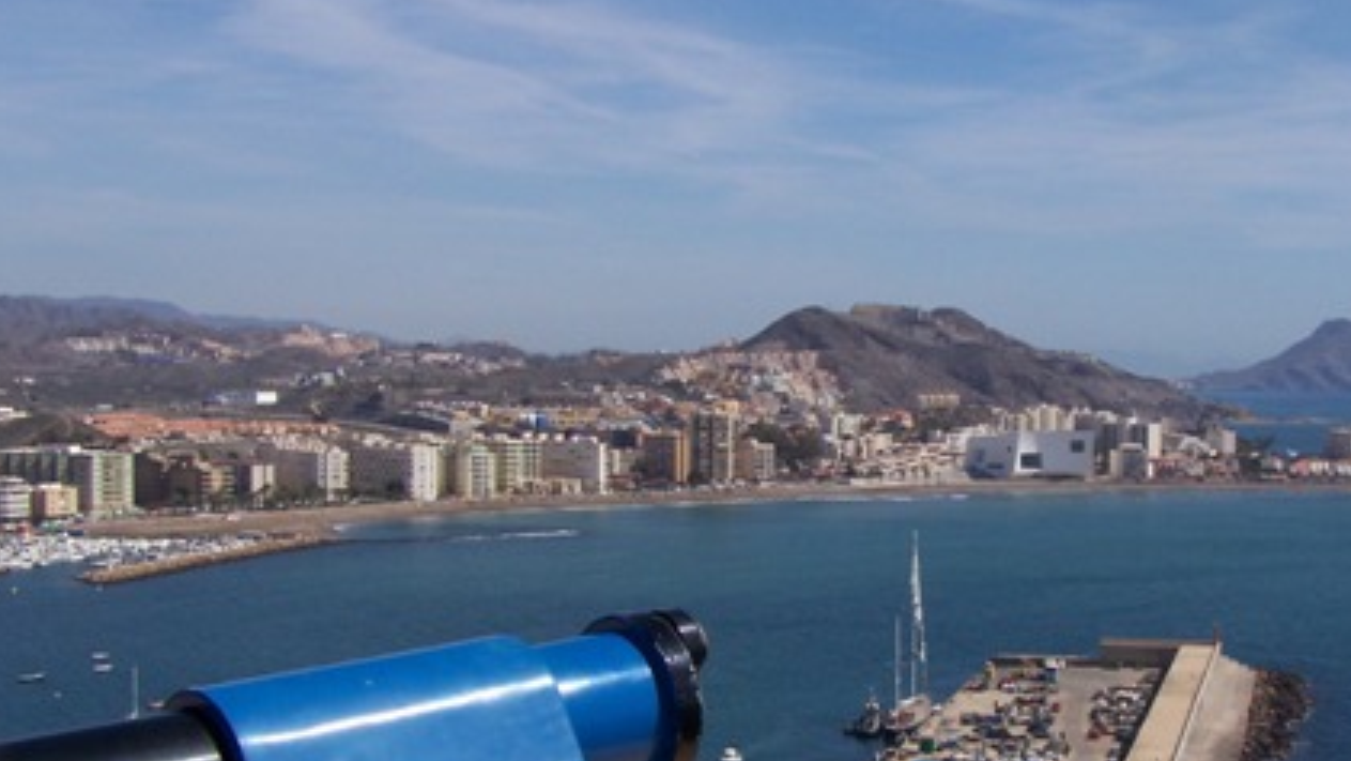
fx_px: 2257
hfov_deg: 33.1
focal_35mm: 63
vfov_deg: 19.1
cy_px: 401
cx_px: 854
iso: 64
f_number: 5.6
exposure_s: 1/500
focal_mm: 6.3
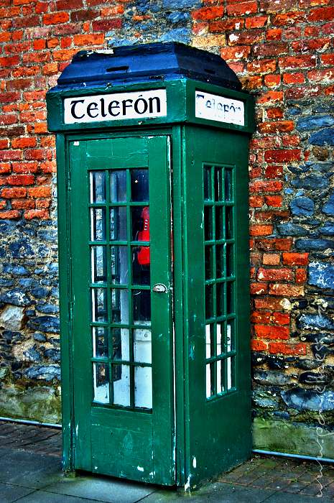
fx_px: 942
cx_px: 167
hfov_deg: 20.1
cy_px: 252
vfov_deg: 29.9
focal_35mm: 68
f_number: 5.3
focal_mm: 45
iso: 200
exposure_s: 1/15
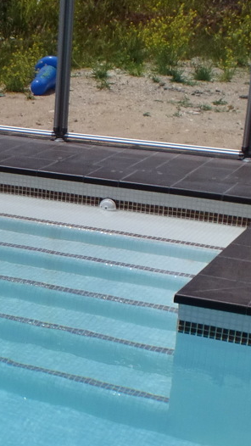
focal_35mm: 87
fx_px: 1029
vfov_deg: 24.0
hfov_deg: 13.3
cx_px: -94
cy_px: 372
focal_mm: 6.3
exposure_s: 1/2000
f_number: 5.6
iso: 64
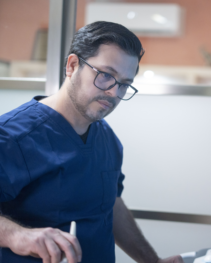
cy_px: 131
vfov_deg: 26.8
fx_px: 554
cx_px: 164
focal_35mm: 71
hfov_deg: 21.3
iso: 3200
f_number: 1.8
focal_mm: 50
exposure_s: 1/500
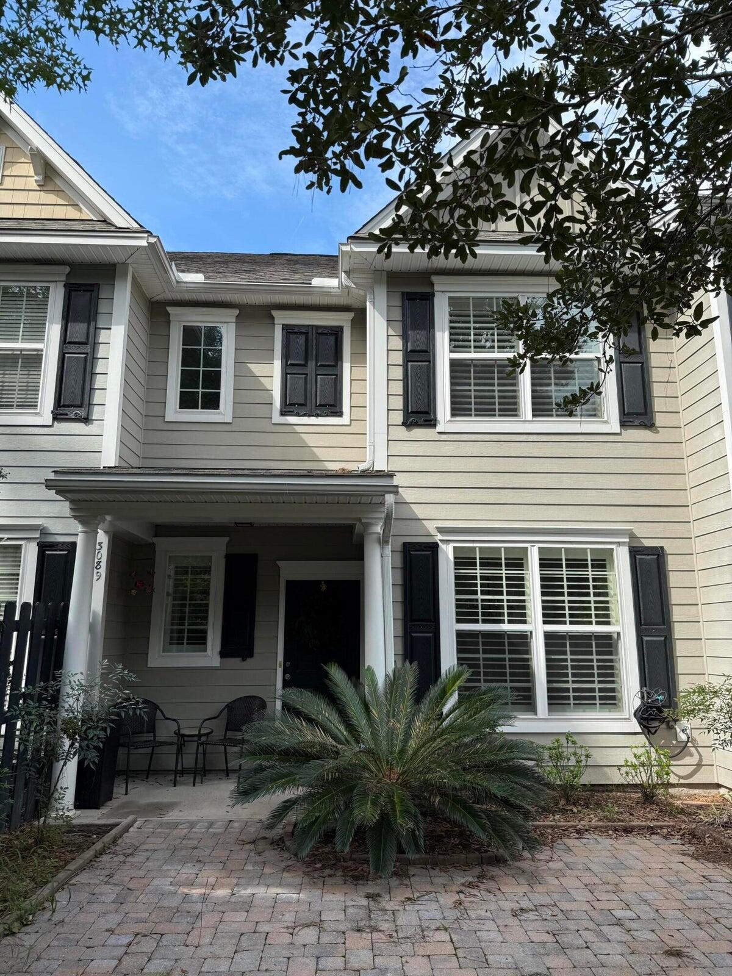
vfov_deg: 71.6
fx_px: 677
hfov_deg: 56.8
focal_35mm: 24
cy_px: 488
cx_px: 366
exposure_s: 1/1314
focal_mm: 6.76
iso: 80
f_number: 1.78
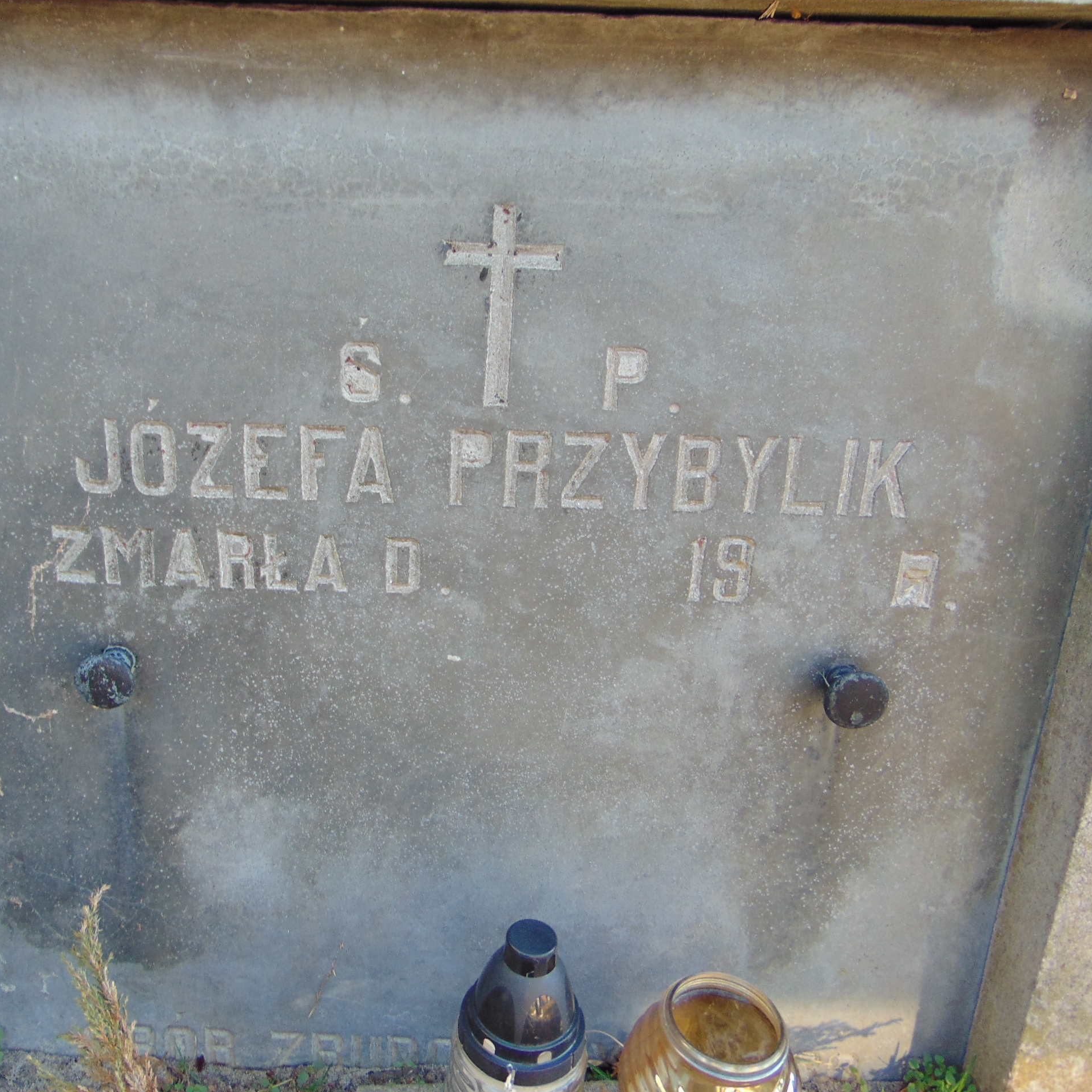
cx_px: 438
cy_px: 550
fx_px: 1071
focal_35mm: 30
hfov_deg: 53.7
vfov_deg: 54.0
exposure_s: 1/50
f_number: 3
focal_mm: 4.5
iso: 80
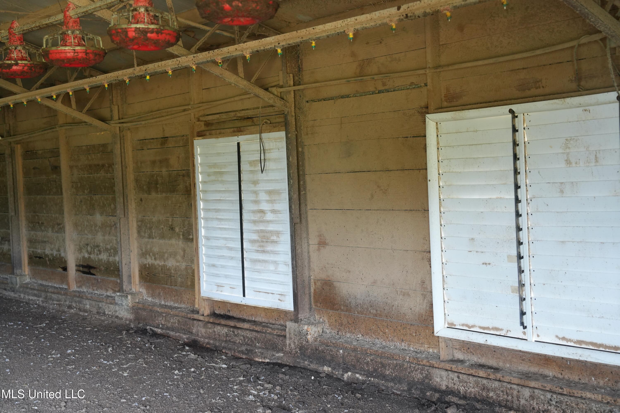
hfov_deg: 39.6
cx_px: 310
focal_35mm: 50
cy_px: 206
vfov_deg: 27.0
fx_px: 861
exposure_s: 1/80
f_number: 4
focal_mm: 50
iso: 1600
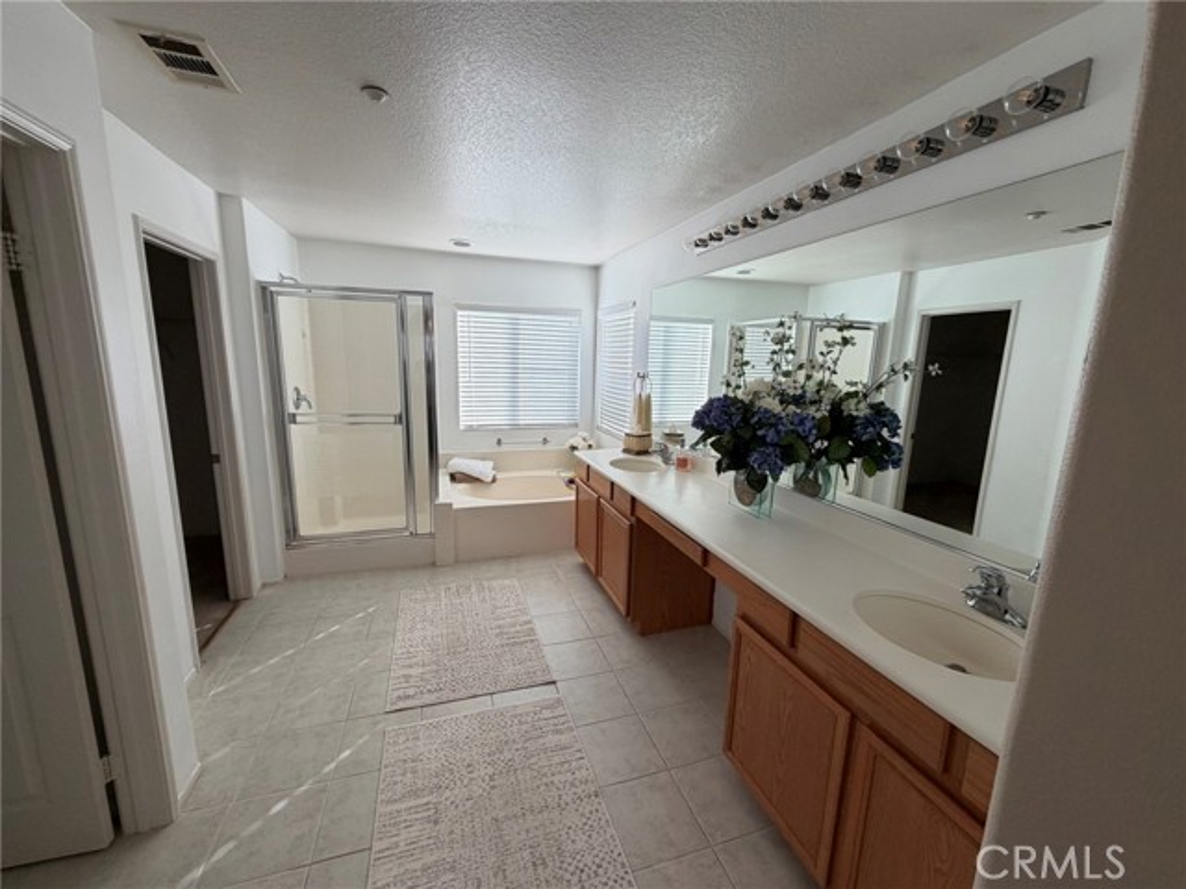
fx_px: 480
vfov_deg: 85.7
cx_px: 593
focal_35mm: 14
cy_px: 444
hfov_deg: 102.1
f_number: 2.2
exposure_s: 1/121
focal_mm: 2.22
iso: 100
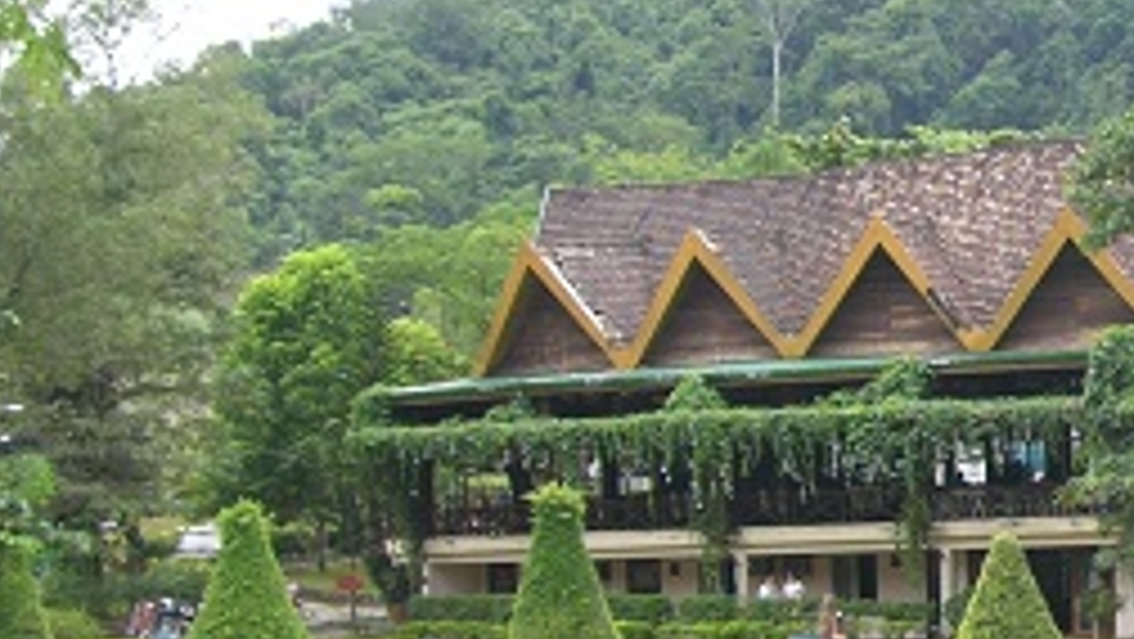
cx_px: 1350
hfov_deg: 17.0
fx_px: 3640
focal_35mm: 121
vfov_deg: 10.0
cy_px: 468
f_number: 4
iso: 50
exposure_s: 1/74.4
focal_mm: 8.9
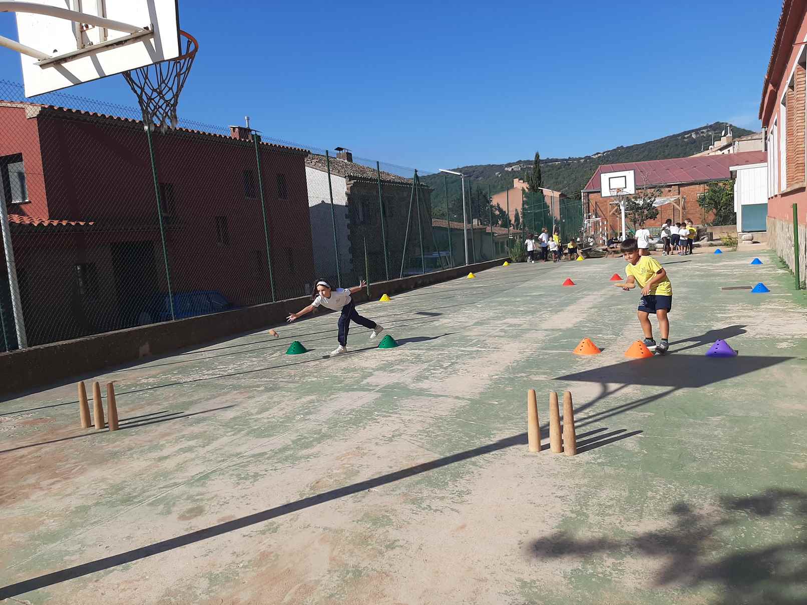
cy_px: 302
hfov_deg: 67.3
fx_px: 606
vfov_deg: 53.1
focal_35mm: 26
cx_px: 404
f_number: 1.7
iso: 40
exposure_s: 1/3367
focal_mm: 3.93
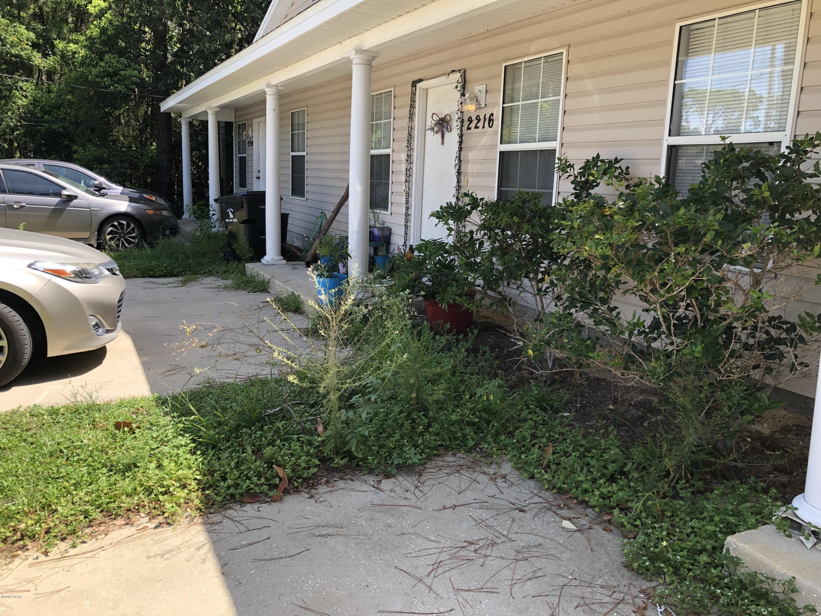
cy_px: 308
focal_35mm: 28
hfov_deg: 63.4
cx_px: 410
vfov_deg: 49.7
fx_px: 664
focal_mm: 3.99
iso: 20
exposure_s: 1/289
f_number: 1.8
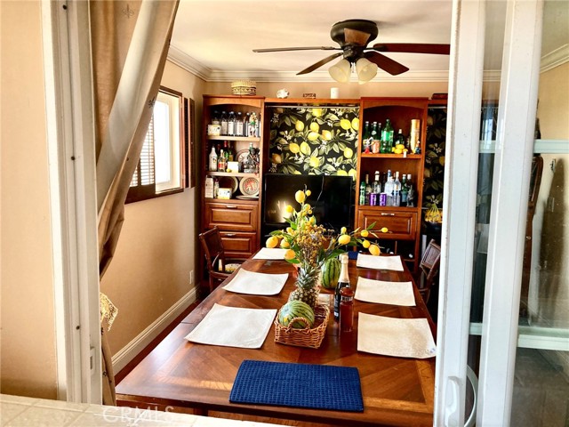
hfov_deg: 63.4
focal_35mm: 28
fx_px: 460
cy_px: 214
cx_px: 284
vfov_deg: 49.7
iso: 200
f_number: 1.8
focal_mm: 3.99
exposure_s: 1/60
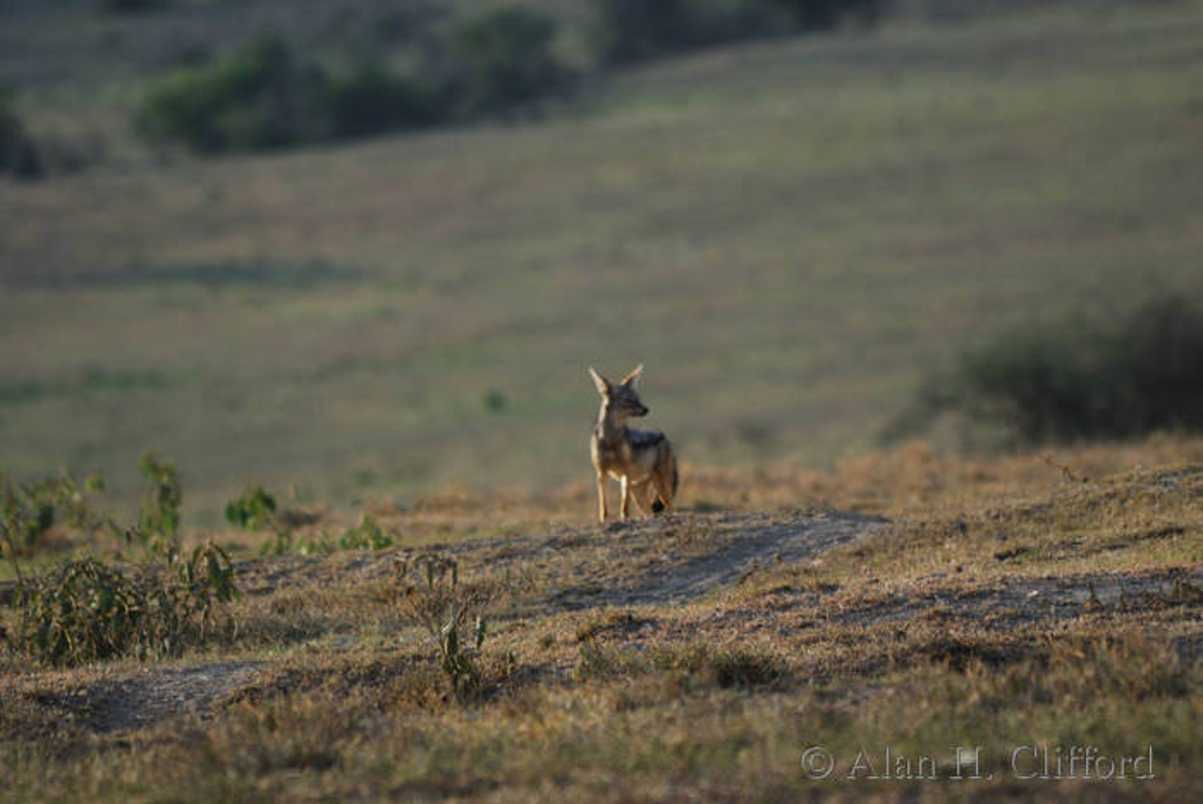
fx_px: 20066
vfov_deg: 2.3
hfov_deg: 3.4
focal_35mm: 600
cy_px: 402
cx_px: 602
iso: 360
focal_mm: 400
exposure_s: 1/400
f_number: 5.6
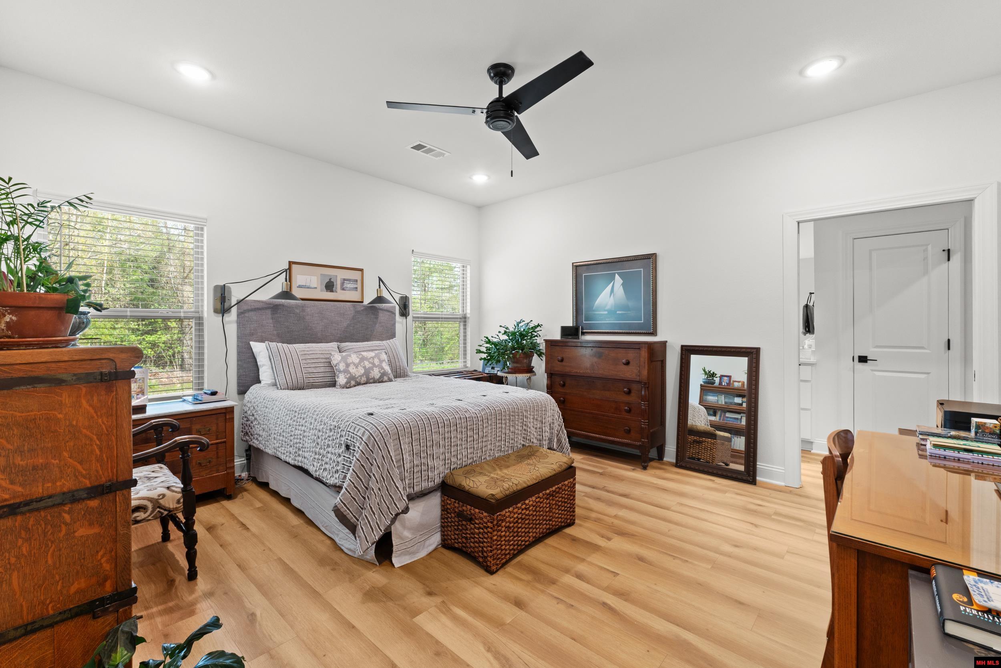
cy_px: 334
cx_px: 500
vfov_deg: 77.3
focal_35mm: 15
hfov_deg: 100.4
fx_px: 417
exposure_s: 1/1.67
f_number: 9
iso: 200
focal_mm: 10
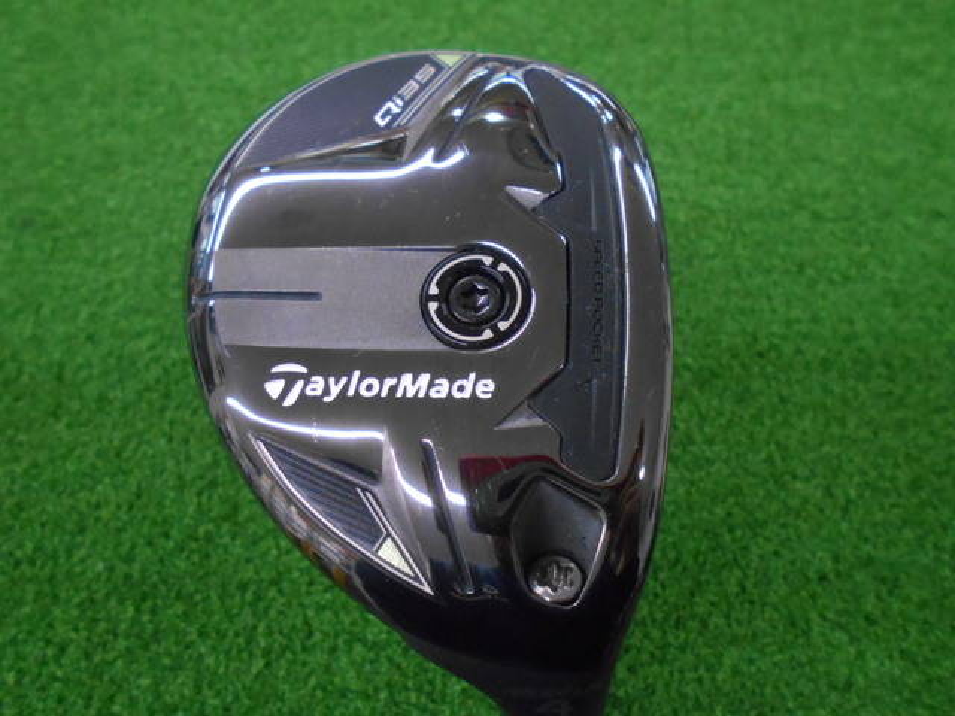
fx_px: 717
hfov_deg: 67.3
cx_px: 478
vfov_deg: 53.1
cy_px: 358
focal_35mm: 26
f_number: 3.2
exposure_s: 1/100
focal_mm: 4.6
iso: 800
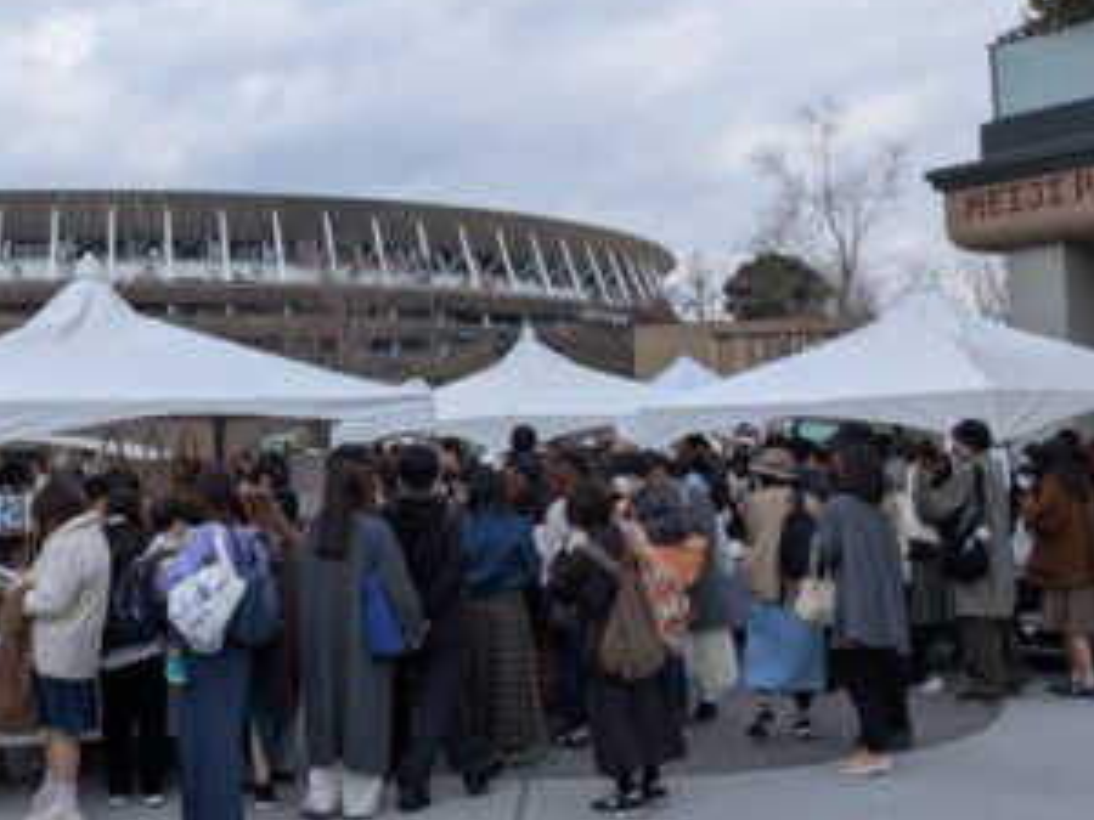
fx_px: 1517
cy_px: 302
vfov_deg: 30.1
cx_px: 270
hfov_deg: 38.6
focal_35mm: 48
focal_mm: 4.53
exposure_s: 1/1462
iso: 31
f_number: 1.7
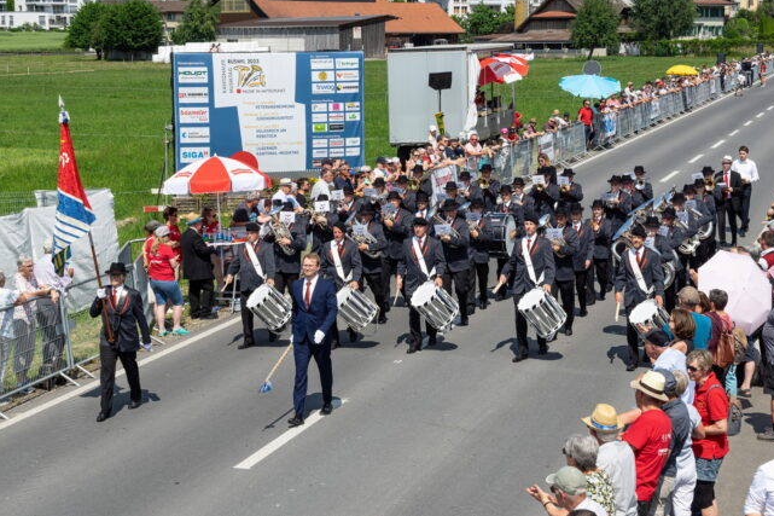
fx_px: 1526
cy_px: 255
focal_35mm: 71
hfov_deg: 28.5
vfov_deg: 19.2
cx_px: 390
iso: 100
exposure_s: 1/250
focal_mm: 70
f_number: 11
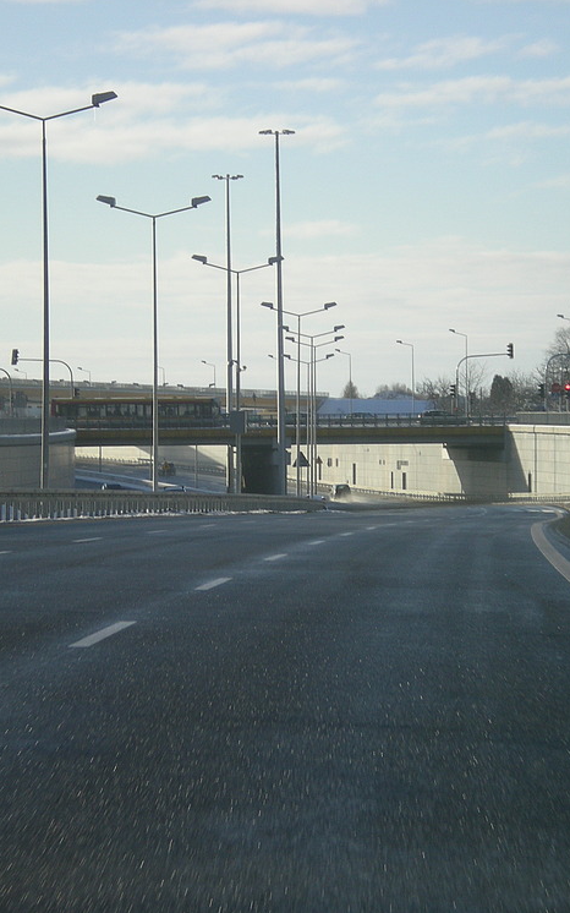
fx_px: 4028
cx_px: 335
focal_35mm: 162
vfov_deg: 12.9
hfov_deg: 8.1
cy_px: 455
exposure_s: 1/196
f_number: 5.9
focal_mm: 18.9
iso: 50
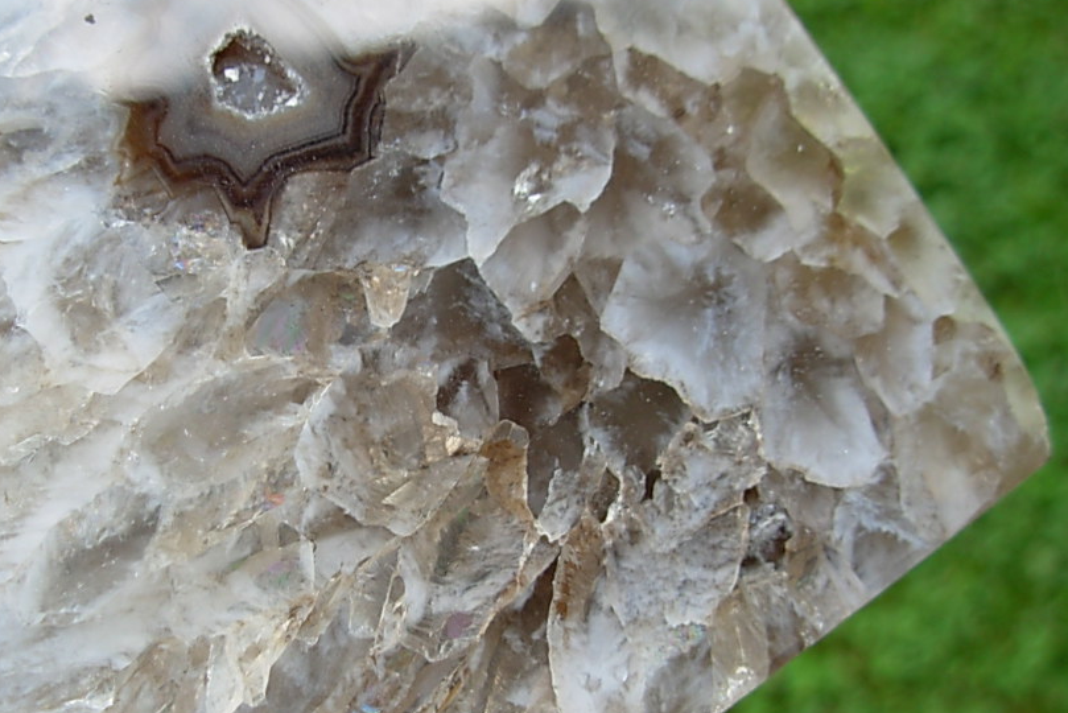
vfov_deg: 26.9
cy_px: 456
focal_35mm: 50
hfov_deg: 39.4
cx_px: 416
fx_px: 1484
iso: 50
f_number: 2.9
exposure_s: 1/166
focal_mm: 6.3
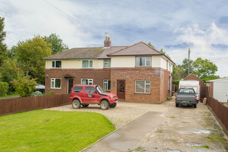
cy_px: 76
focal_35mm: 36
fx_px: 228
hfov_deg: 53.2
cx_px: 114
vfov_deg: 36.8
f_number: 7.1
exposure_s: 1/800
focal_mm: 24
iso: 200
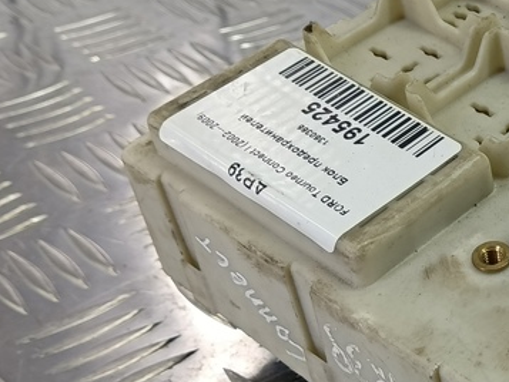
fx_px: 971
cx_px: 639
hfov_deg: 25.7
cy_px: 257
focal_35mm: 66
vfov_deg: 22.2
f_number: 1.6
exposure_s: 1/50
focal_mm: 4.11
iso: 97
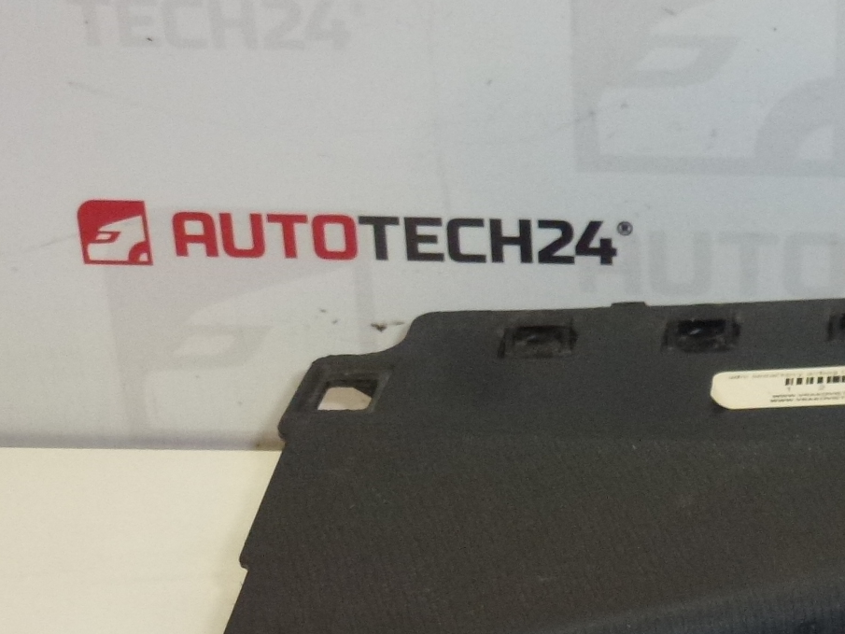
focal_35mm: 86
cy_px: 522
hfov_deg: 22.2
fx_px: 2100
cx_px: 780
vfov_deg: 17.0
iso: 400
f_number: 3.8
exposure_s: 1/200
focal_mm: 6.8
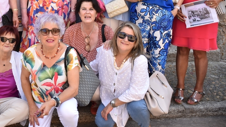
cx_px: 38
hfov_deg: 31.4
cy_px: 5
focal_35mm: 65
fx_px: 389
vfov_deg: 18.1
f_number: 3.8
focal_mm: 24
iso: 100
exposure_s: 1/160
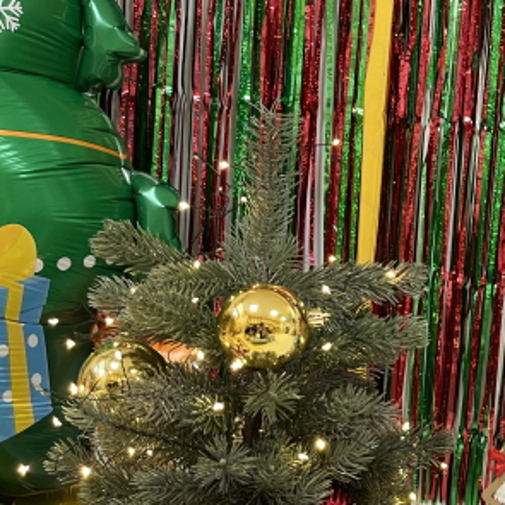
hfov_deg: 27.3
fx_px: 924
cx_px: 587
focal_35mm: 56
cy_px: 358
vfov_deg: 30.2
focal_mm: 5.1
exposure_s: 1/60
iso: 125
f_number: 1.6
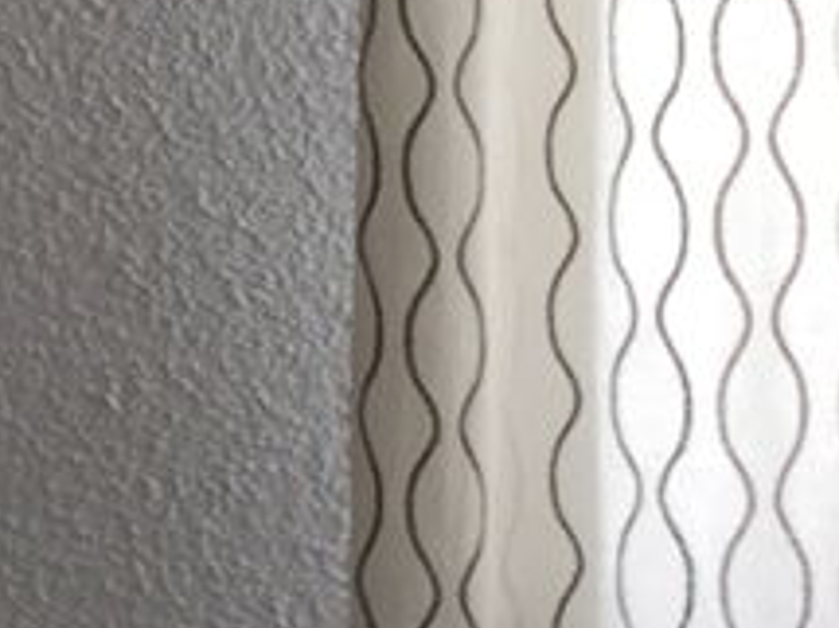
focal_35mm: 216
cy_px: 316
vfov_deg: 6.9
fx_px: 5232
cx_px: -894
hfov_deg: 8.6
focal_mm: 4.15
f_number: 2.2
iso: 32
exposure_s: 1/50
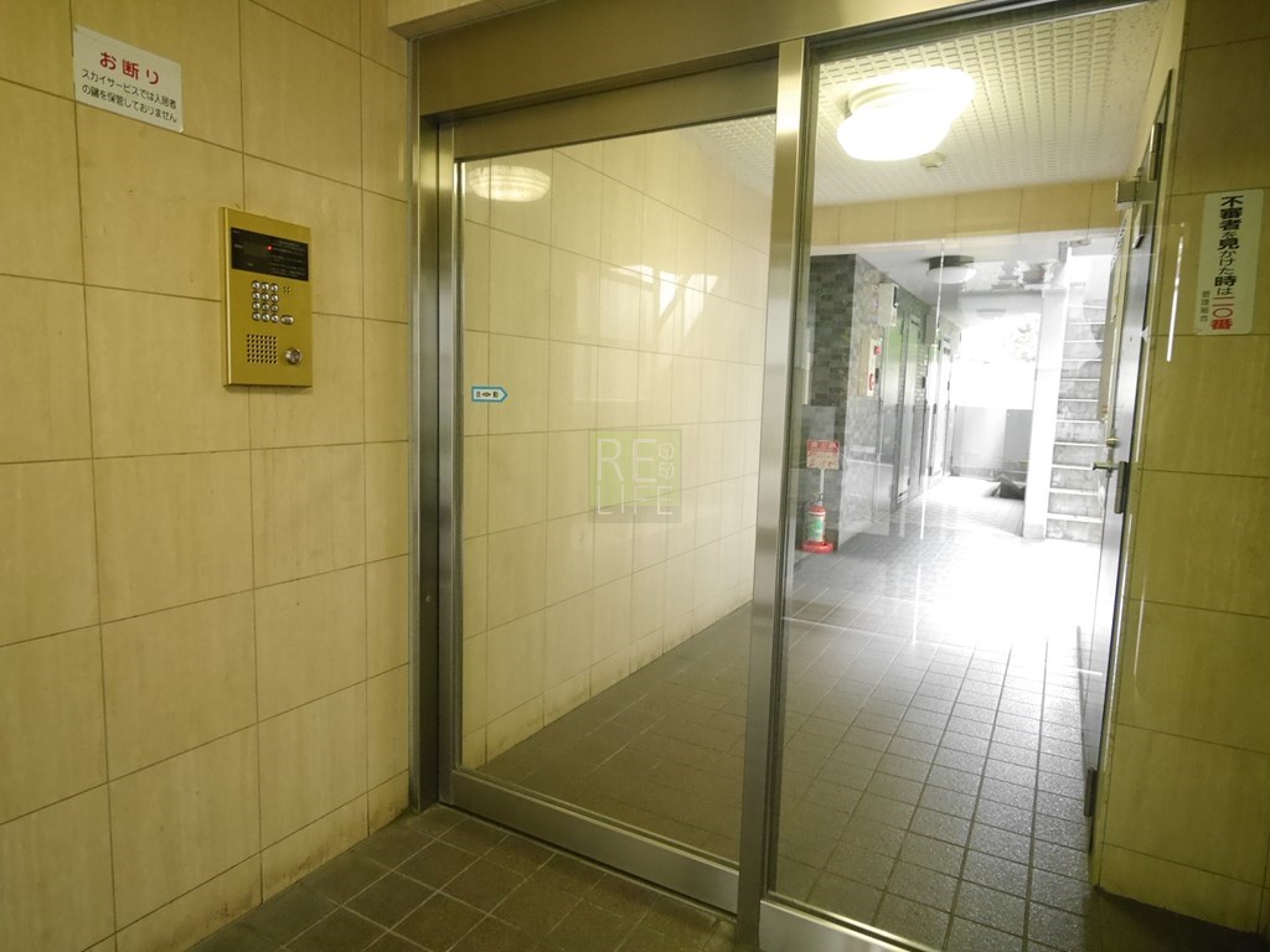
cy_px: 476
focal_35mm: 20
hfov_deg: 81.7
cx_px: 635
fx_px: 734
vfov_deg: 66.0
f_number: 4
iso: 3200
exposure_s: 1/40
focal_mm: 10
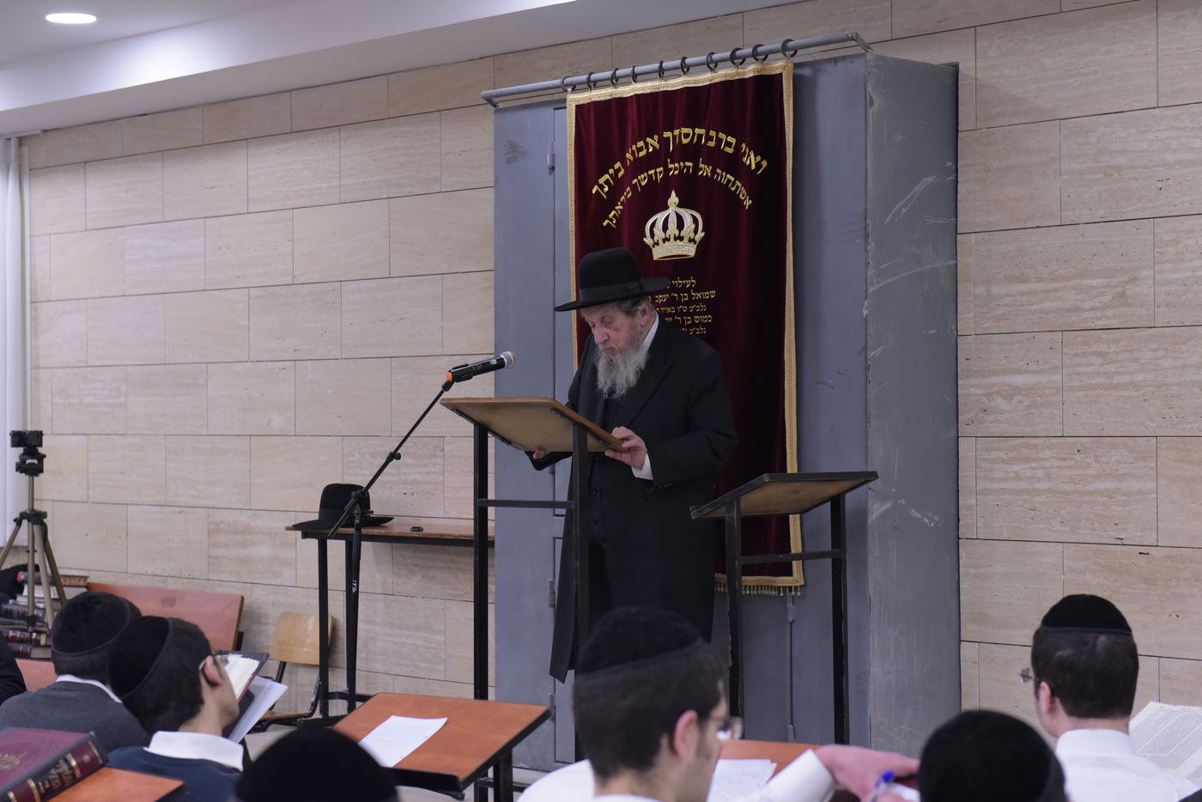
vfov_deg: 19.5
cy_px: 401
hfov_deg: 28.8
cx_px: 601
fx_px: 2338
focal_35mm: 70
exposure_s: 1/160
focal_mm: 70
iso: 3200
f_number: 5
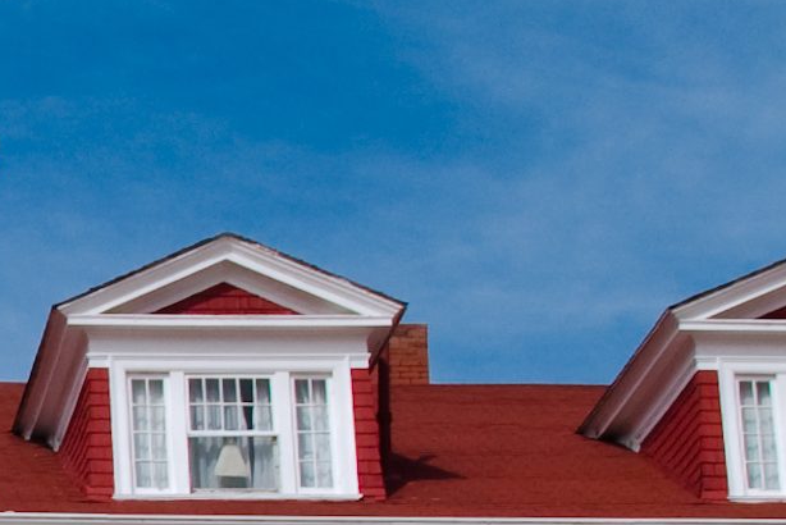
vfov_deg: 7.3
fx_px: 4063
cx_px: -504
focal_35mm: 186
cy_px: 683
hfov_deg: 10.5
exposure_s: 1/320
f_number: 9
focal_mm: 20
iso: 100
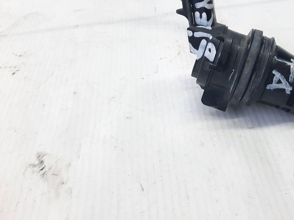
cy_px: 66
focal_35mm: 36
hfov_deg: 50.0
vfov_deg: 39.0
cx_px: 208
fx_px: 306
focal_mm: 4.6
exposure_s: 1/50
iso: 64
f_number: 2
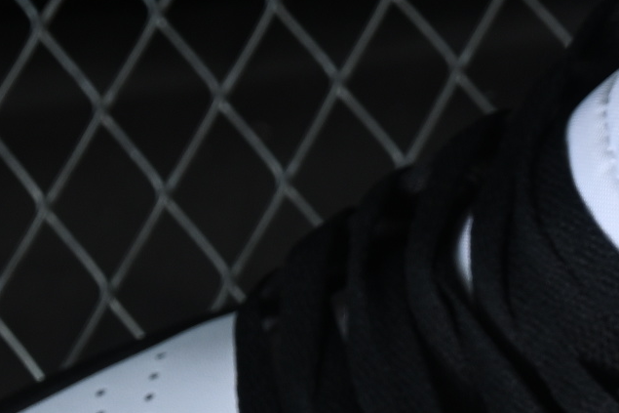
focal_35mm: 329
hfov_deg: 6.2
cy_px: 595
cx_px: 743
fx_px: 5655
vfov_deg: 4.2
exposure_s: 1/50
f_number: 6.3
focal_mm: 50
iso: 160
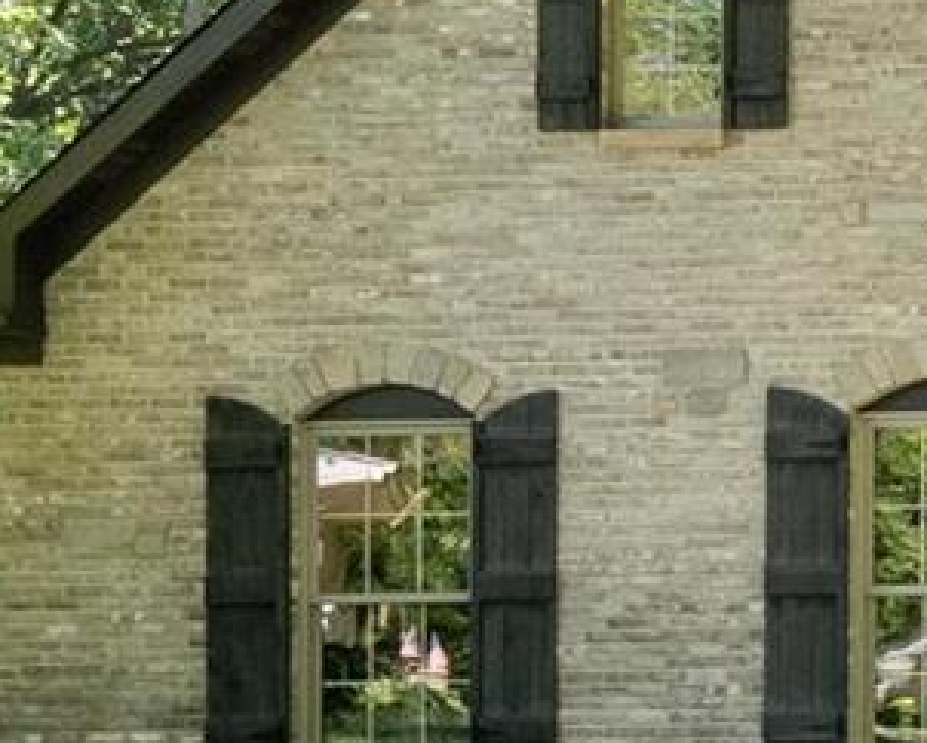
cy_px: 316
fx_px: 4914
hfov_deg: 9.5
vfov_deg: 8.6
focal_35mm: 179
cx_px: 2247
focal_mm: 18
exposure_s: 1/125
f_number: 8
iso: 400
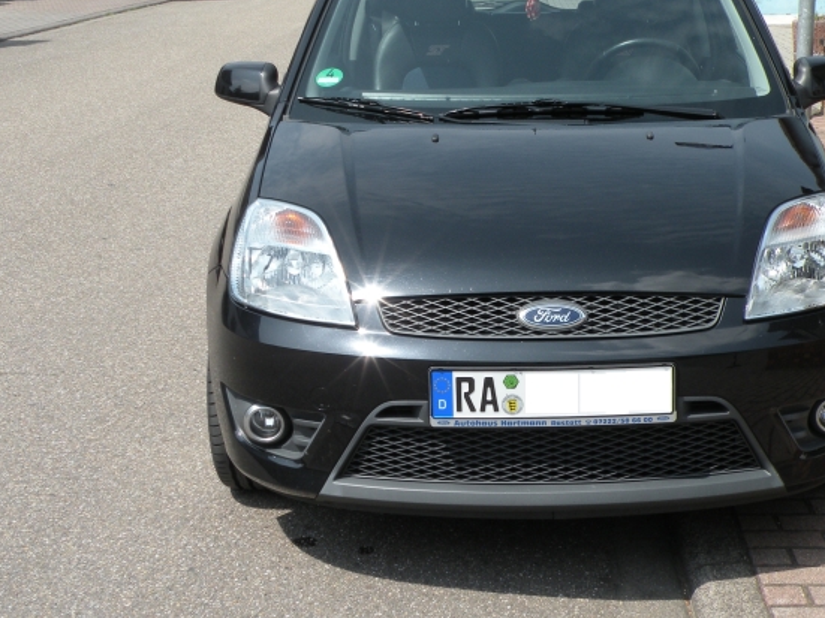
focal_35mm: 61
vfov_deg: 24.0
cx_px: 521
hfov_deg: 31.5
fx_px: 1453
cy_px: 286
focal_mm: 7.4
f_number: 5.6
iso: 64
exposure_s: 1/250
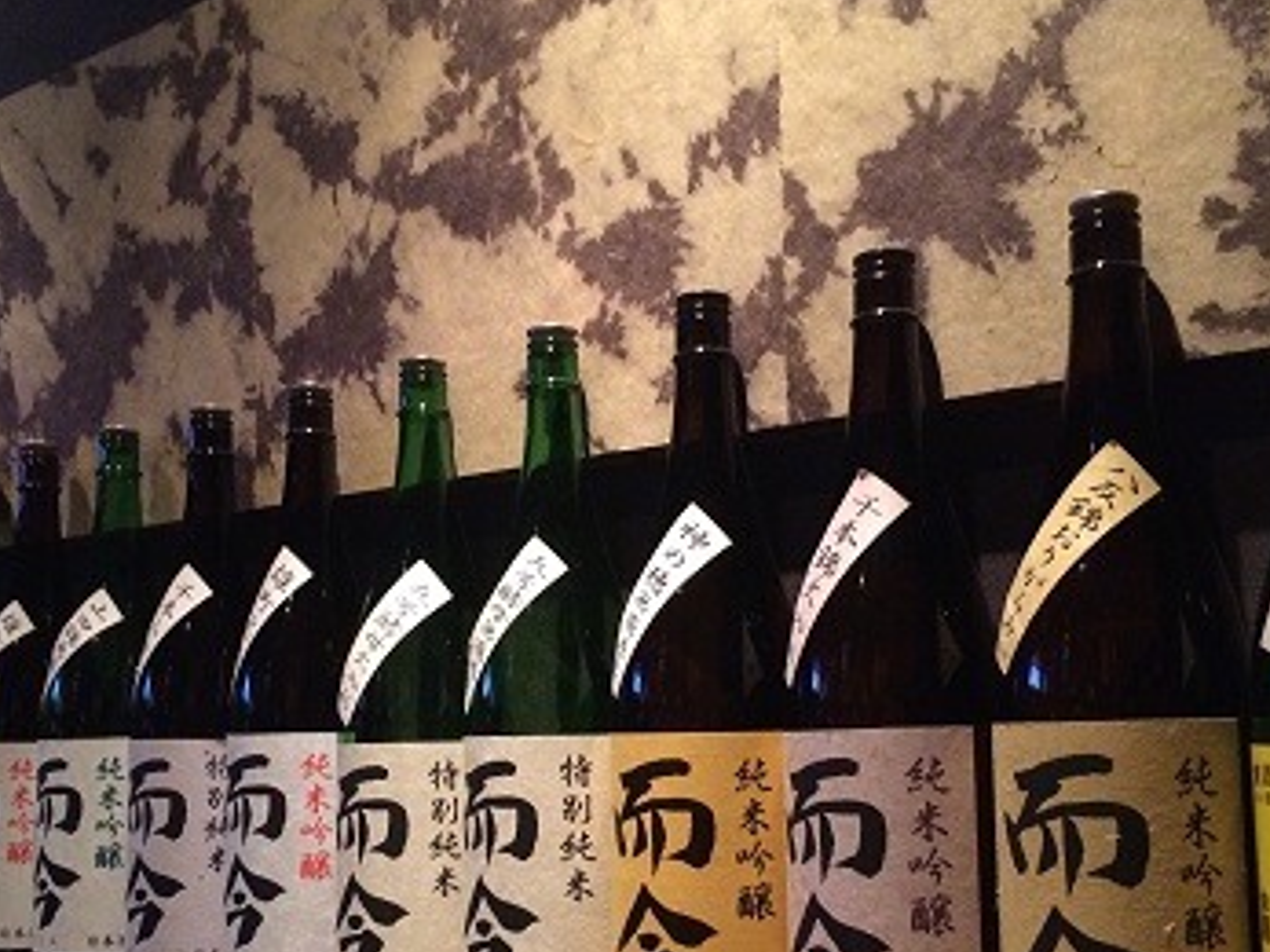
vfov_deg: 34.9
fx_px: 1504
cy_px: 600
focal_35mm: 41
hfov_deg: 45.7
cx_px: 571
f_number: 2.2
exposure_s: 1/15
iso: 320
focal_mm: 4.15
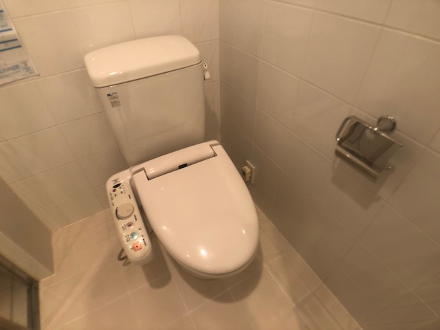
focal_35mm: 28
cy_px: 165
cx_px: 220
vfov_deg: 49.7
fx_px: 356
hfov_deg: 63.4
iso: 50
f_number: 1.8
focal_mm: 3.99
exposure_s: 1/17
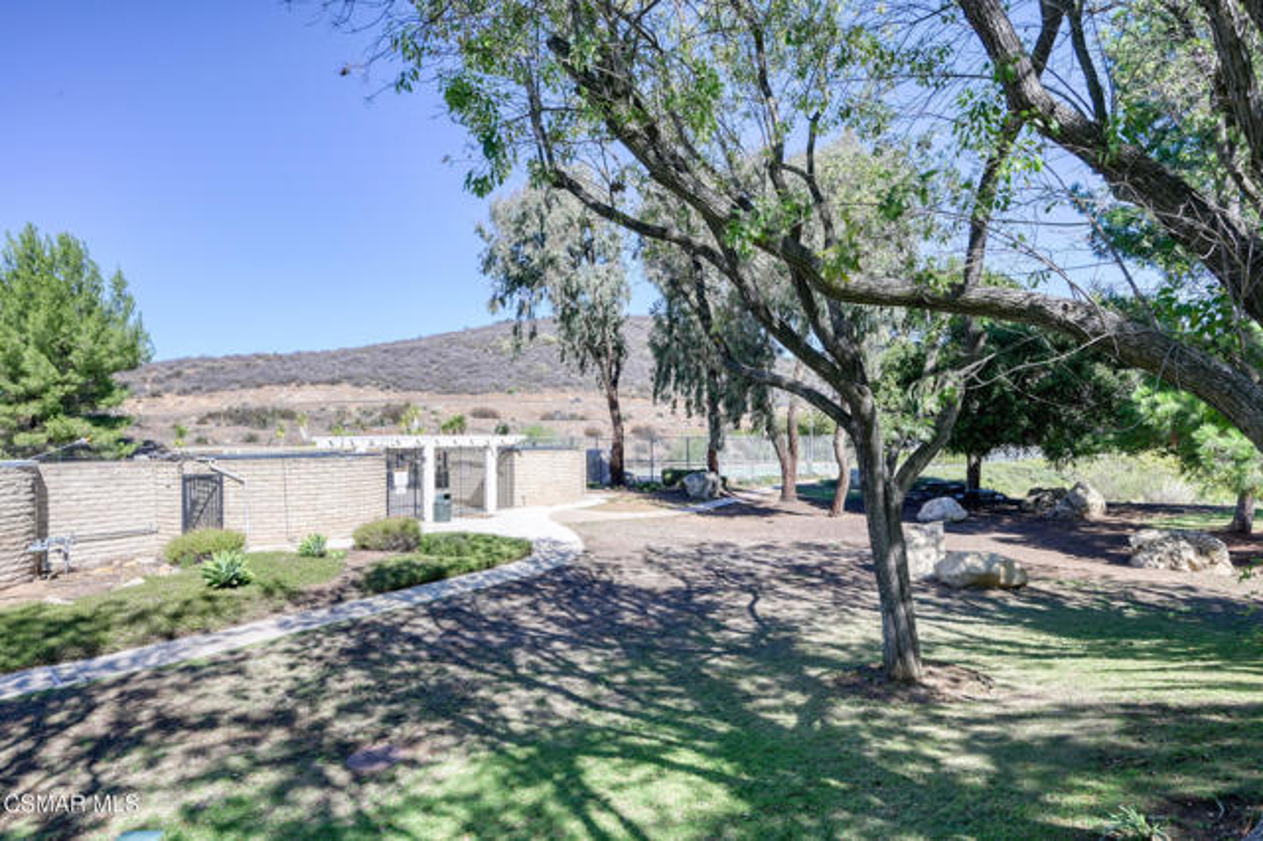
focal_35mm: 20
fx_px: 701
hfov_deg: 84.0
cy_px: 420
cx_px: 632
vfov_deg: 61.9
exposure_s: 1/640
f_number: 8
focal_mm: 20
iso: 320
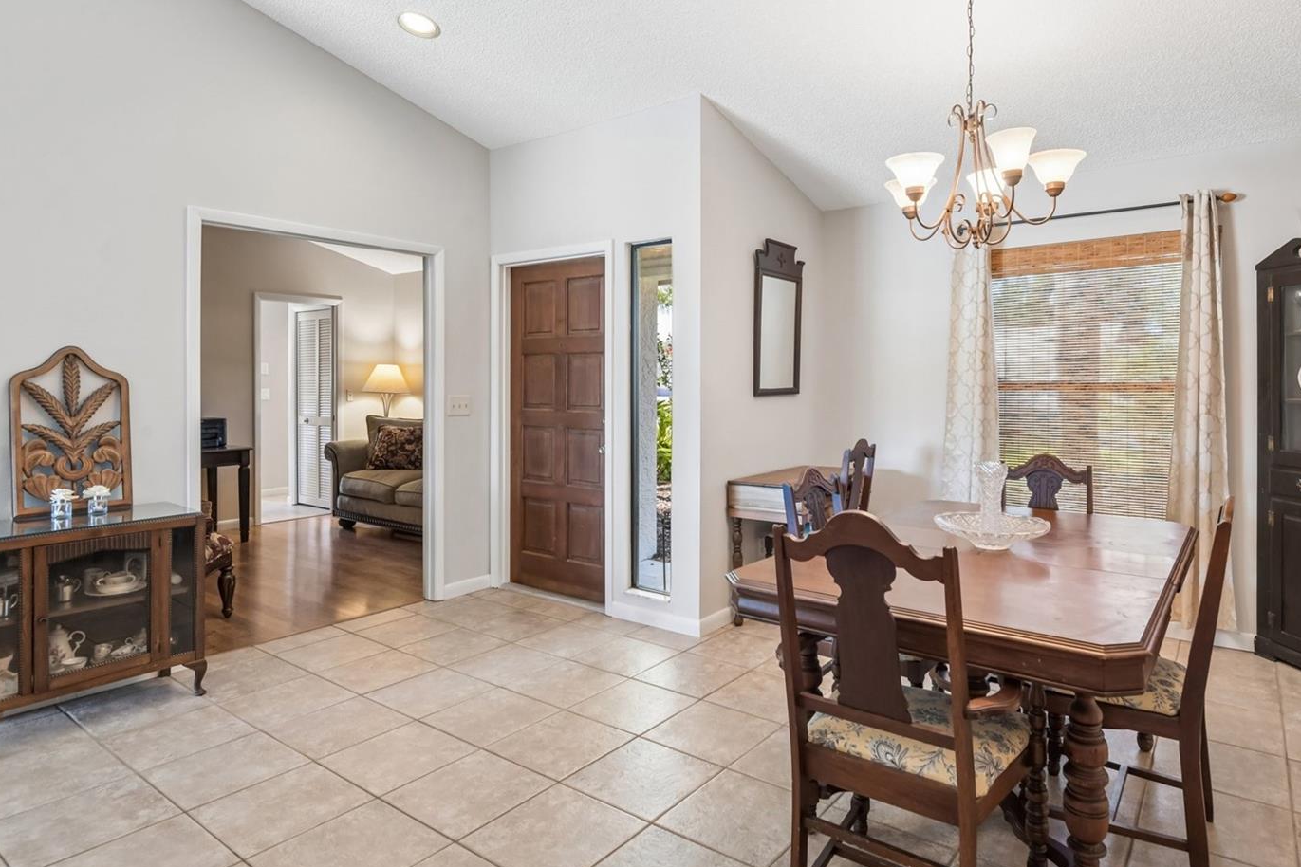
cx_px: 718
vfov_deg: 59.3
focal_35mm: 21
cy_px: 384
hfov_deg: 80.9
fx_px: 759
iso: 400
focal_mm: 18
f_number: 8
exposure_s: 1/6
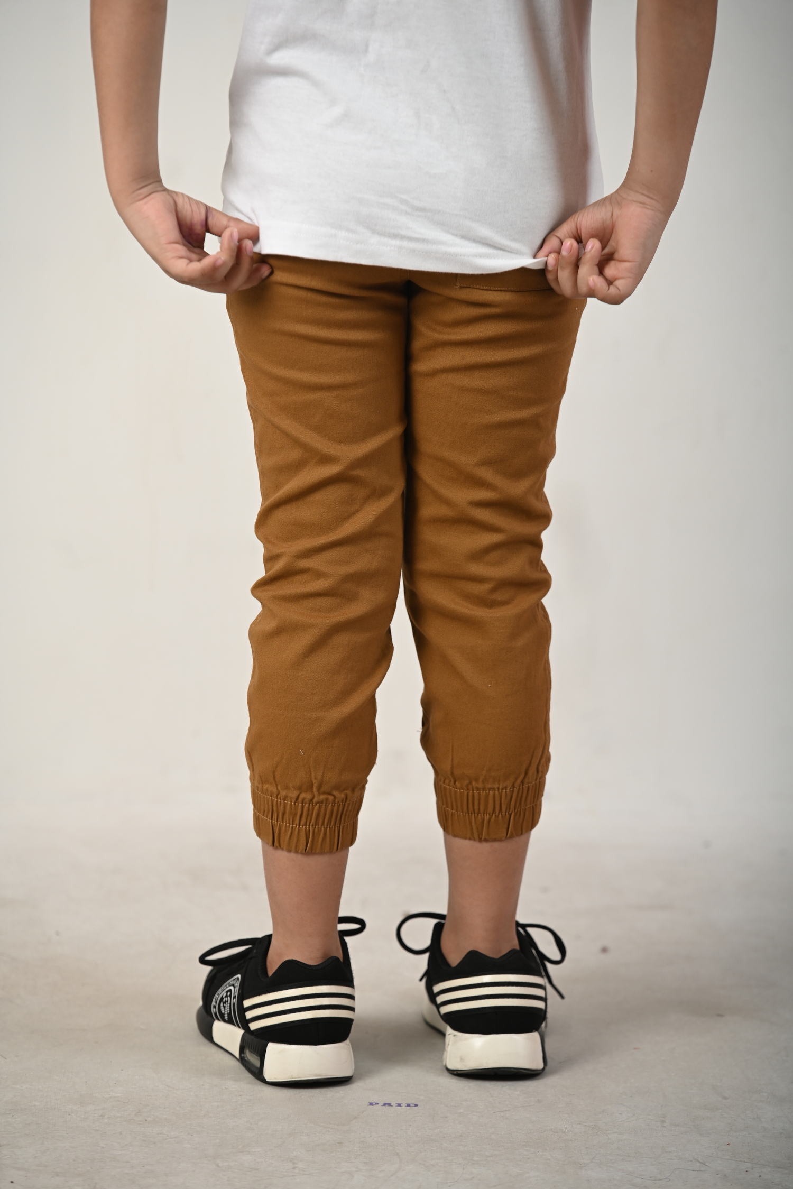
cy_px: 594
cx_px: 396
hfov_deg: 6.9
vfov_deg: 10.3
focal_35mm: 200
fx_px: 6606
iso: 160
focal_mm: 200
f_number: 4
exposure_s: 1/200
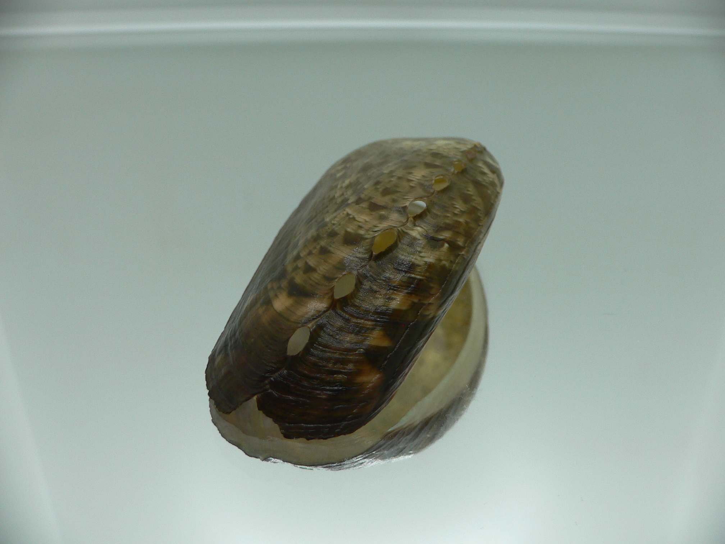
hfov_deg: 52.6
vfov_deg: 40.7
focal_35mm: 35
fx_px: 733
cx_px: 362
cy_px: 272
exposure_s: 1/100
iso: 80
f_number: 2.8
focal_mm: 4.6
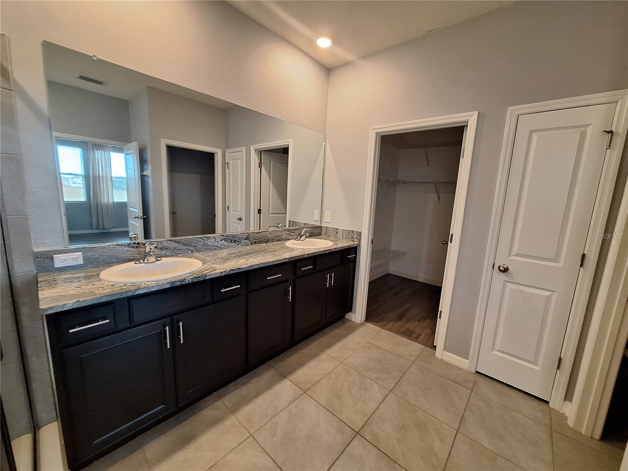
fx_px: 236
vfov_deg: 89.9
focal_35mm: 13
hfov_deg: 106.2
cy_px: 236
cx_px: 314
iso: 160
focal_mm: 1.74
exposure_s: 1/40
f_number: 2.2
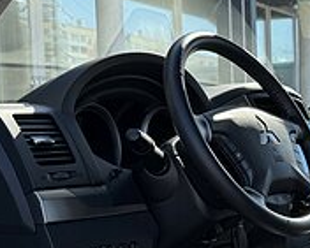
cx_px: 333
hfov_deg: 24.5
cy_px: 221
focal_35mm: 73
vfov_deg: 20.6
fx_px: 670
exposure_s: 1/1271
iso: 100
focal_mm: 6.76
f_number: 1.78
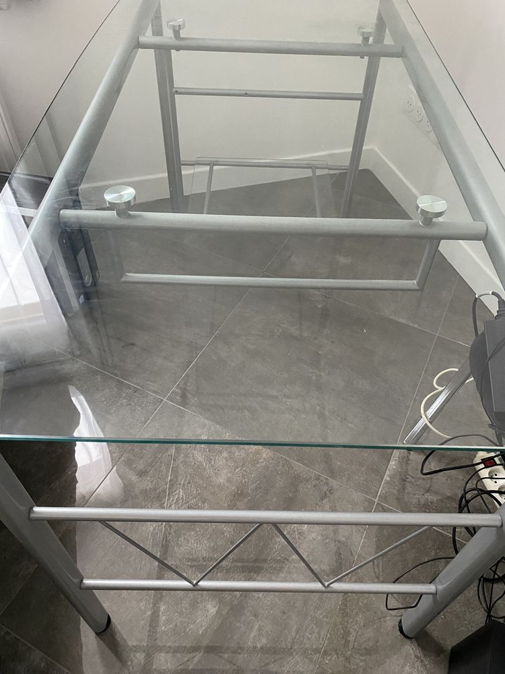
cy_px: 337
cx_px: 252
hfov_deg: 53.1
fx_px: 506
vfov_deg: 67.3
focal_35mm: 26
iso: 500
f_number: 1.8
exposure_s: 1/58
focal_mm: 4.25
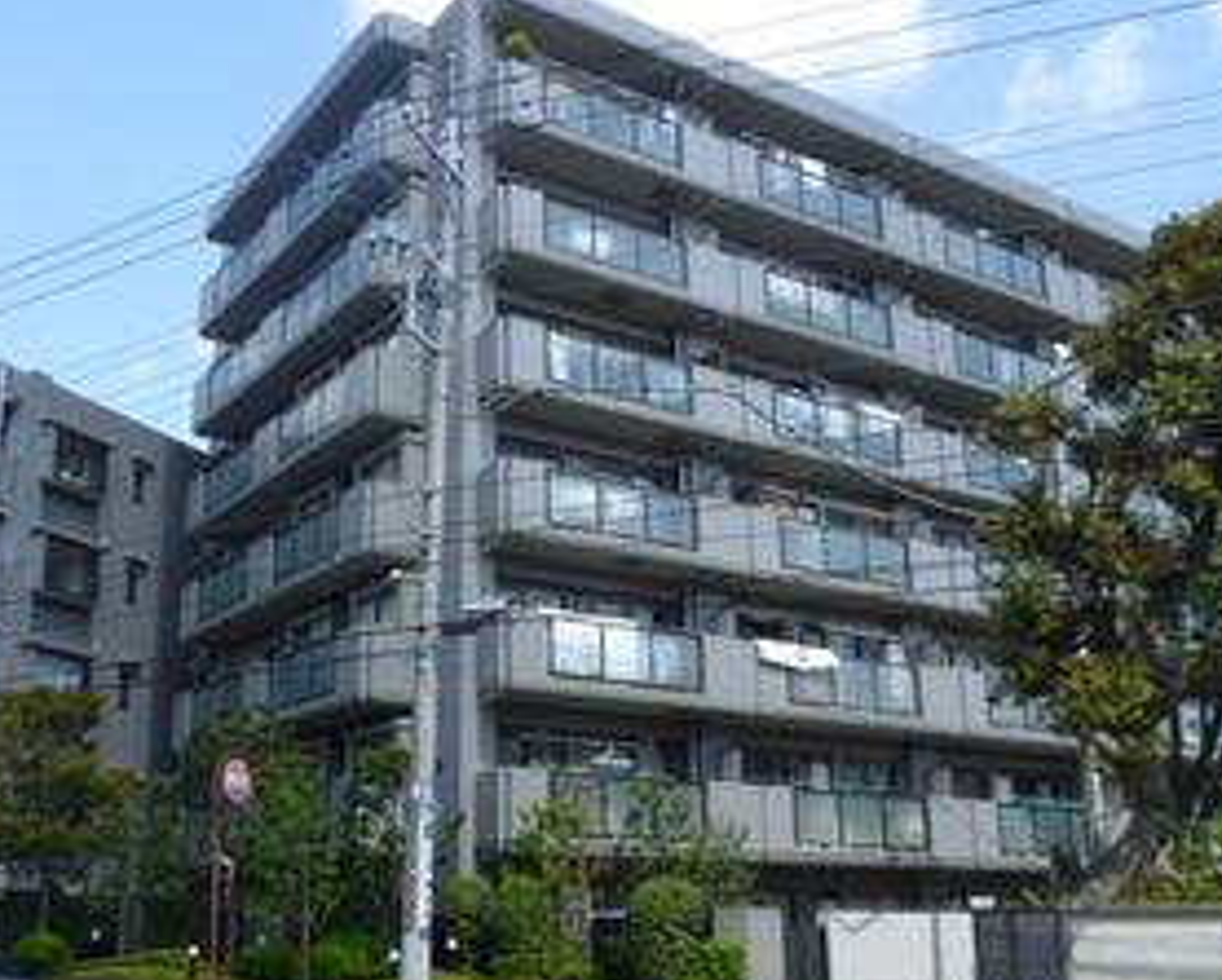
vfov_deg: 40.1
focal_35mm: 37
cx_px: 450
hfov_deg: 48.5
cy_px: 541
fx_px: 1339
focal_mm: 4.5
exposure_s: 1/320
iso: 80
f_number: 4
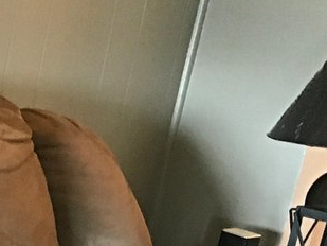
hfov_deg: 13.6
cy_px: 592
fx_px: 1295
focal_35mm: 137
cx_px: -161
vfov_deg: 9.6
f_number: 1.8
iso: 160
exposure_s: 1/17
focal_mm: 3.99
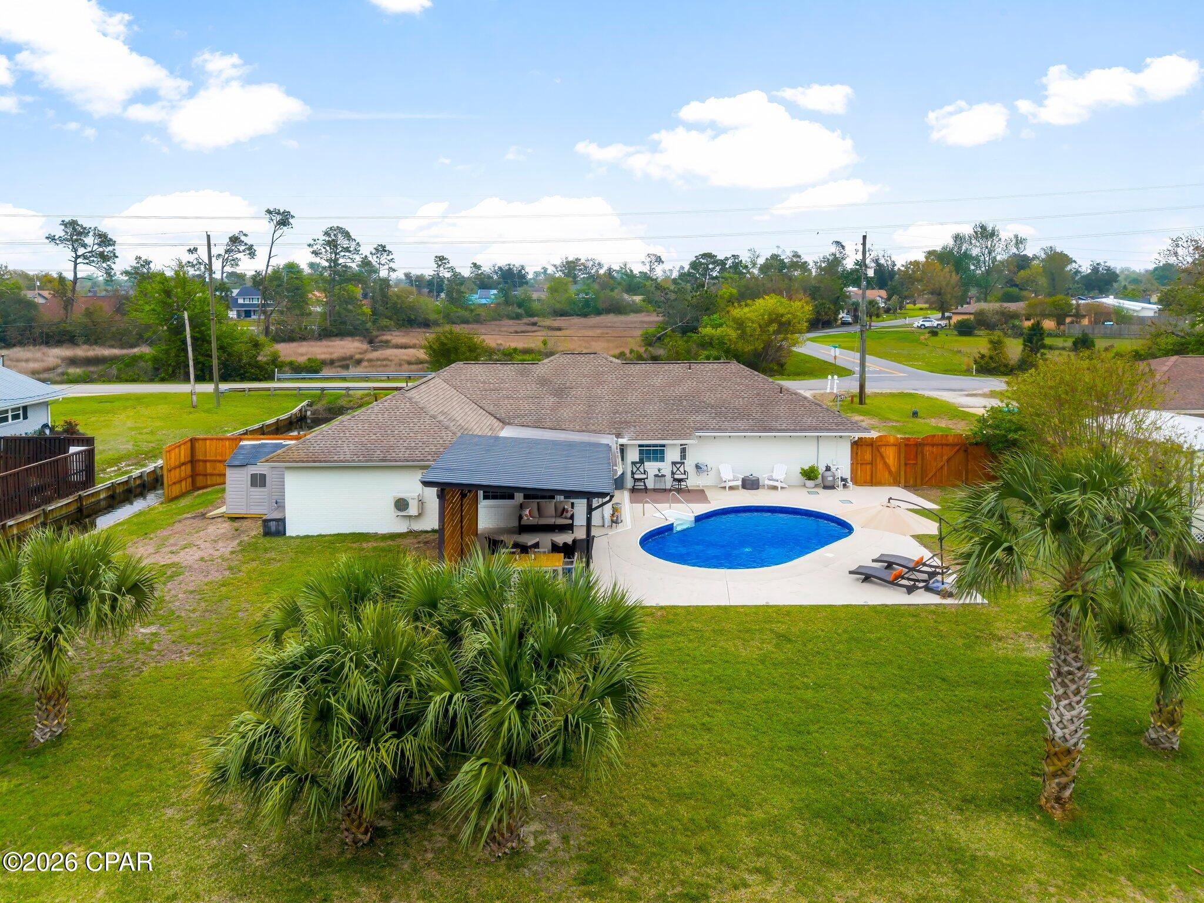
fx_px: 835
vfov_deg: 56.8
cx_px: 602
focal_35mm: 24
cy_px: 452
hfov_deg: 71.6
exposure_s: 1/500
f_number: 1.8
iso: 100
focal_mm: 8.7
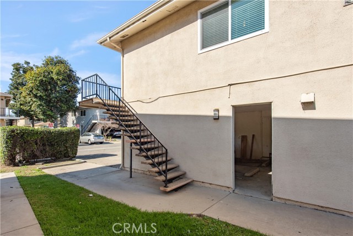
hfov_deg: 90.0
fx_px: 177
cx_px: 176
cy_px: 118
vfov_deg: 67.4
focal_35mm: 18
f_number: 11
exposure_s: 1/500
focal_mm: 18
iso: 200
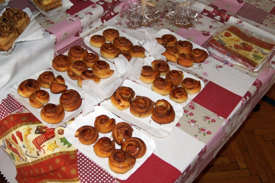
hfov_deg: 49.6
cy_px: 92
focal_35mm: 39
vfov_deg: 34.2
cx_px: 138
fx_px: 298
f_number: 5.6
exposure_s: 1/60
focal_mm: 26
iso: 500
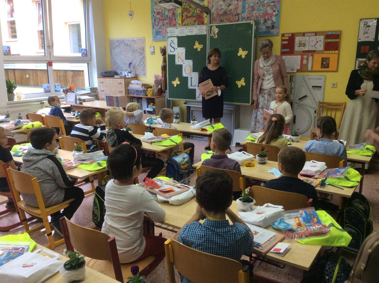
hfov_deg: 56.9
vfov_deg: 44.0
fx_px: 350
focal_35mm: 32
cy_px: 142
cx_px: 190
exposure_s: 1/25
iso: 40
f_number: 2.4
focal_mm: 3.3
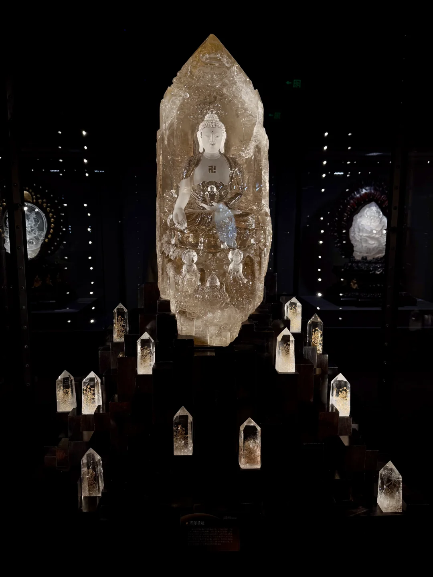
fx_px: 400
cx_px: 216
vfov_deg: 71.6
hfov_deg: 56.8
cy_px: 288
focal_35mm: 24
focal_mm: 6.76
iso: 64
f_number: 1.78
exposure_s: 1/121
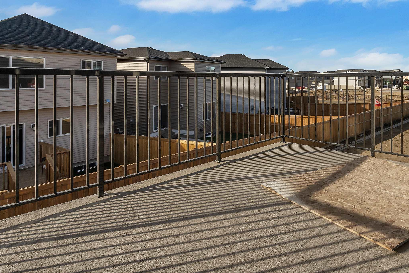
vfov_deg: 50.5
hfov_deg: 70.9
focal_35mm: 25
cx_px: 254
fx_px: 281
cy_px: 83
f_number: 8
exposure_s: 1/250
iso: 200
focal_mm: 11
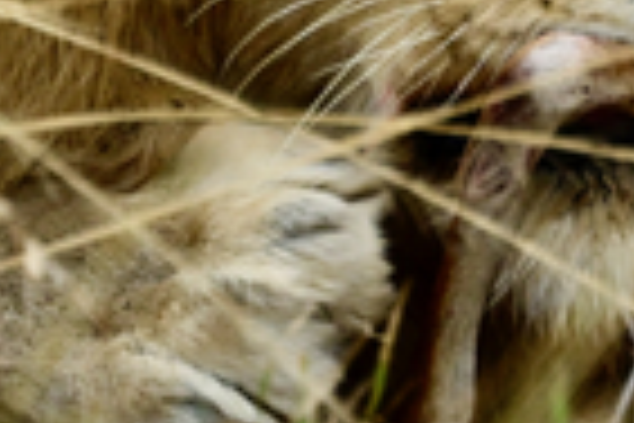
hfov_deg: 1.2
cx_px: 477
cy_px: -261
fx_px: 29901
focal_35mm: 1698
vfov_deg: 0.8
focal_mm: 400
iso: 1400
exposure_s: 1/2000
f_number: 5.6
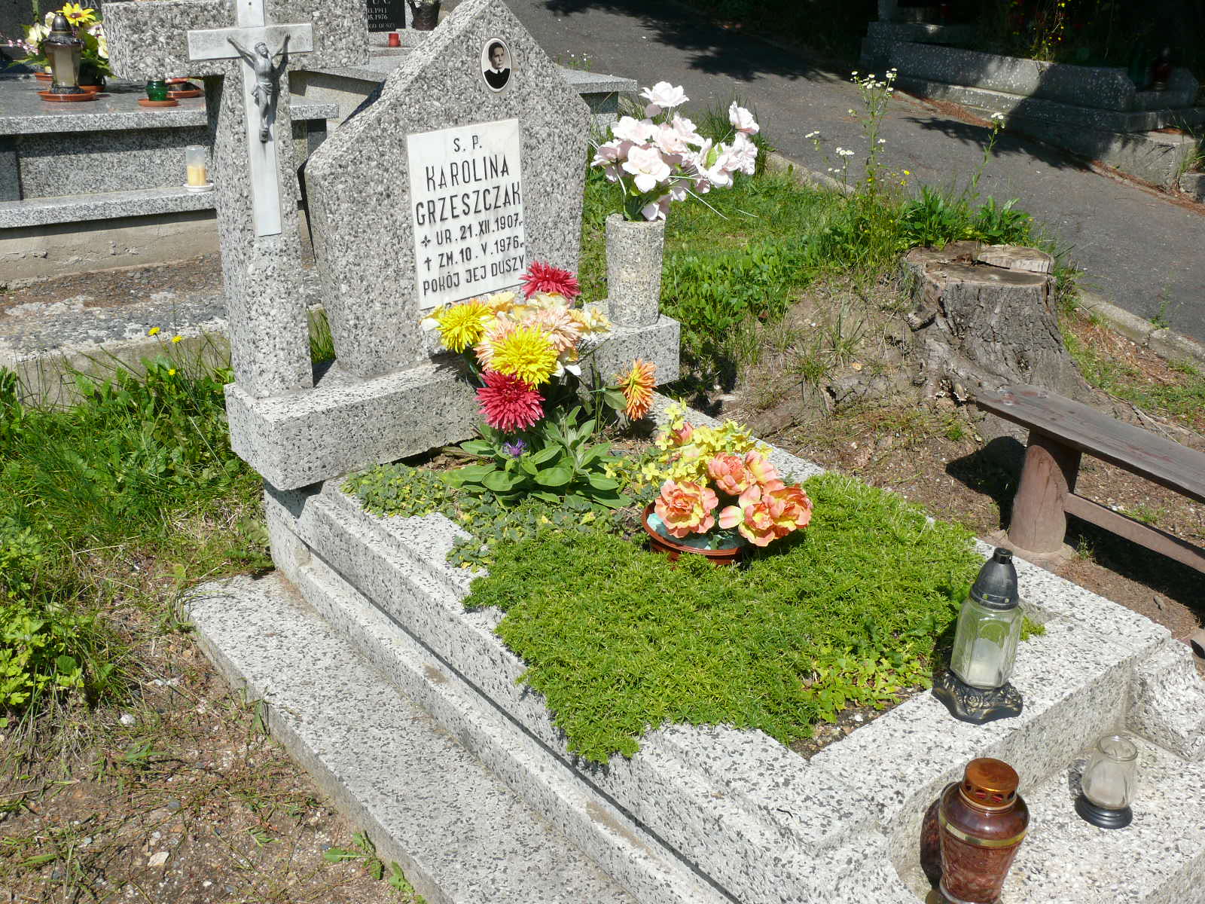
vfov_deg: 40.7
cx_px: 602
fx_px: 1218
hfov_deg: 52.6
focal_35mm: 35
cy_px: 452
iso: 100
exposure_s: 1/400
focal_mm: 7.4
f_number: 6.3
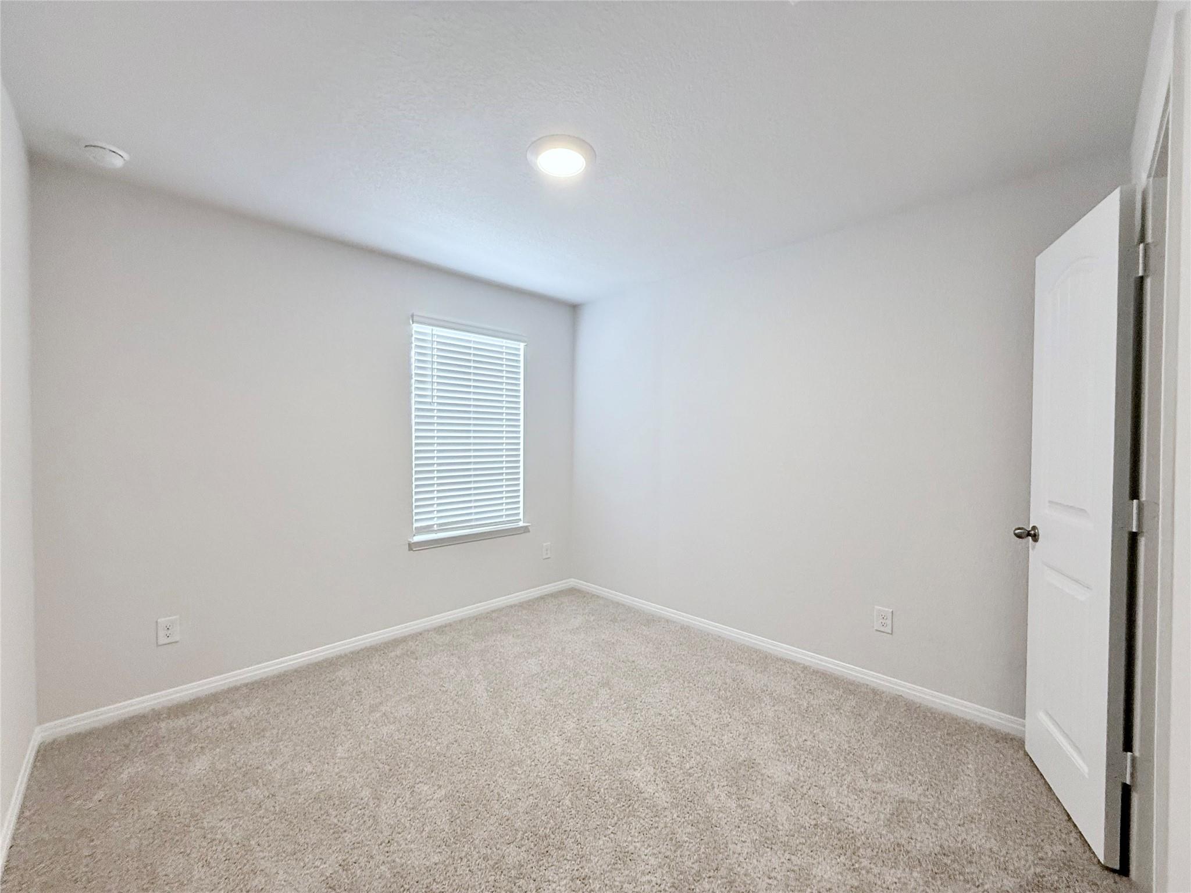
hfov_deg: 102.1
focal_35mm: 14
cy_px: 446
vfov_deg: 85.7
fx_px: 482
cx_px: 596
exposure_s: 1/120
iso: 250
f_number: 2.2
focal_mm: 2.22
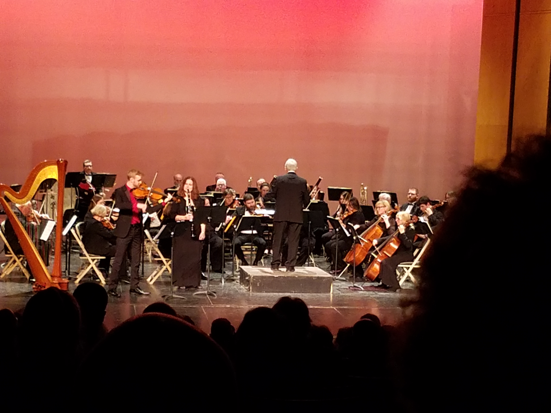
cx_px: 276
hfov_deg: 67.3
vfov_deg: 53.1
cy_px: 206
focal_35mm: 26
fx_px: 414
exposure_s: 1/30
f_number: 1.7
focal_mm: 4.2
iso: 160
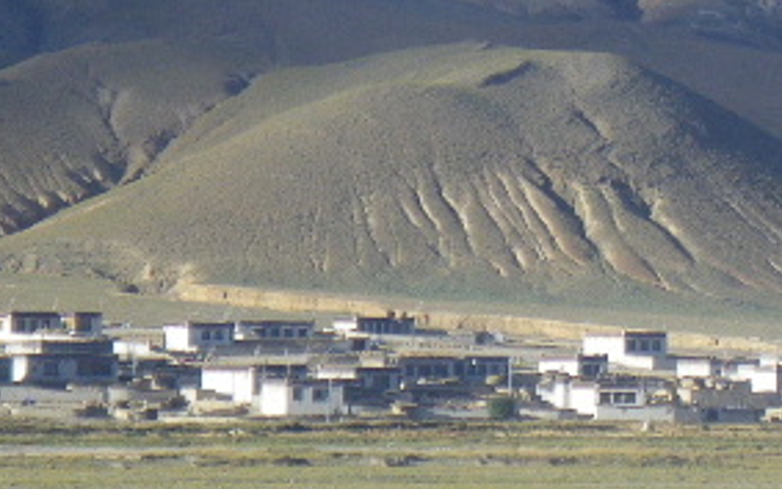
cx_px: 627
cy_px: 69
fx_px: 7354
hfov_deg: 6.1
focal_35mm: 345
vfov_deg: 3.8
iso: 80
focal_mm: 20.6
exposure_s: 1/160
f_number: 5.2
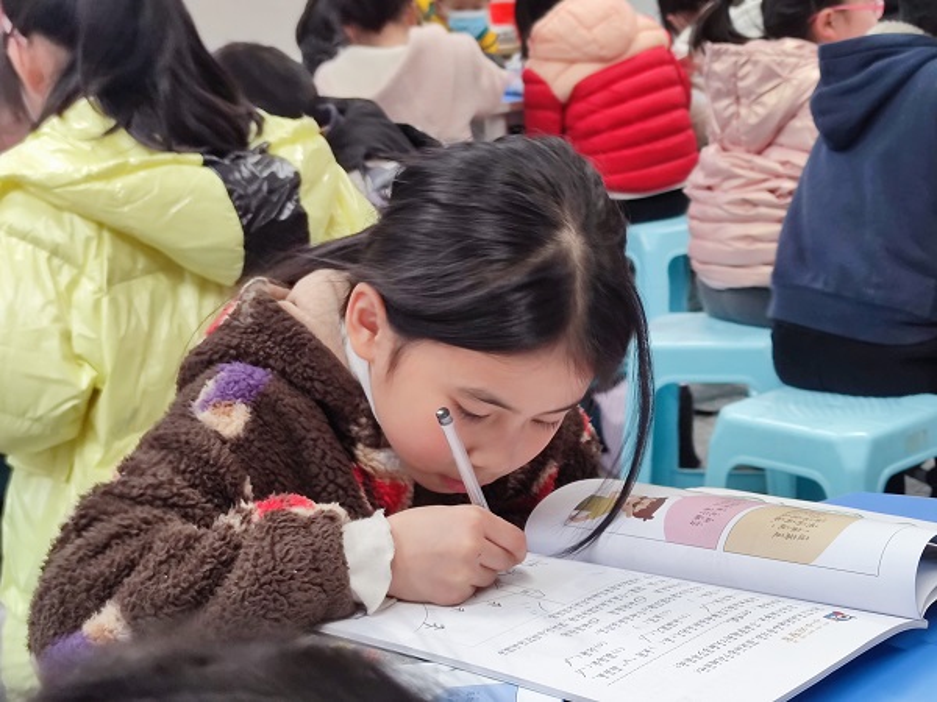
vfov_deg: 22.3
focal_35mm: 66
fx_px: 1787
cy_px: 351
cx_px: 468
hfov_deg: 29.4
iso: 177
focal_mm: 6.72
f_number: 1.69
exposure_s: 1/98
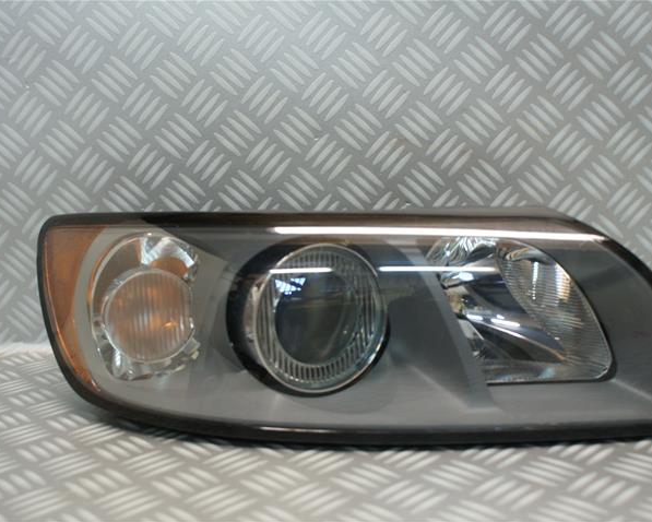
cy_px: 261
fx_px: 849
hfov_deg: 41.9
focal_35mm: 44
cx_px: 361
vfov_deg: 34.2
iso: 400
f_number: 4.5
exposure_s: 1/20
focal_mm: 26
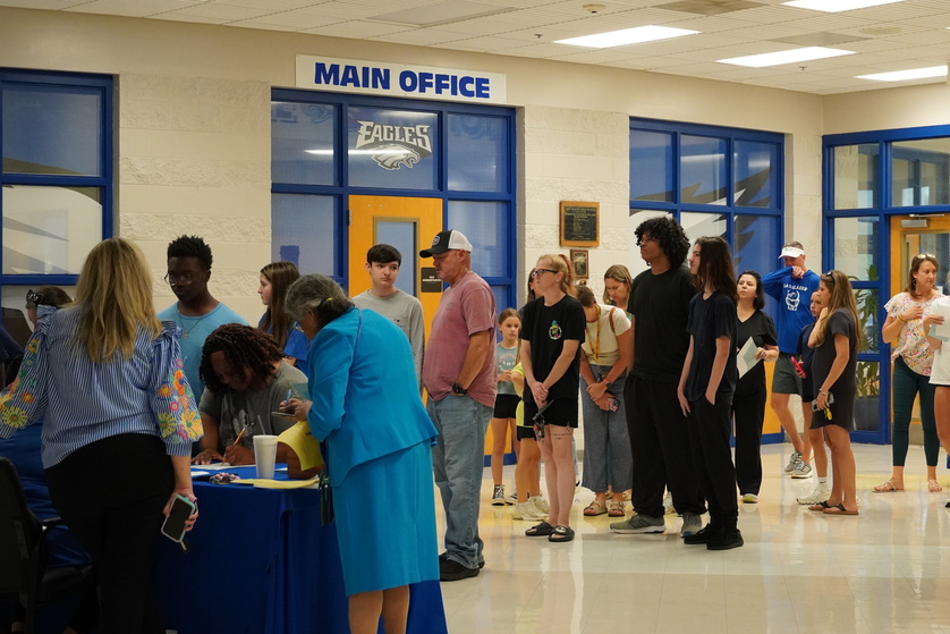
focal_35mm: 66
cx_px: 528
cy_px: 290
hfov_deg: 30.5
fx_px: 1742
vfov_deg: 20.6
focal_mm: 36
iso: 2000
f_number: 4.5
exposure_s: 1/160
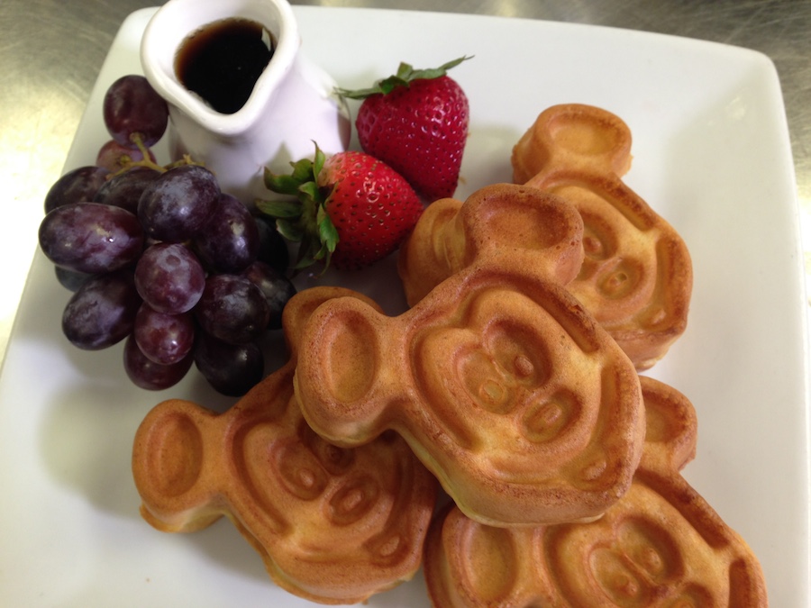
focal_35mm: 33
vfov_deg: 42.9
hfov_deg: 55.4
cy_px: 304
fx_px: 773
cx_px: 406
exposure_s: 1/20
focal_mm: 4.12
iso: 50
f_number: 2.4
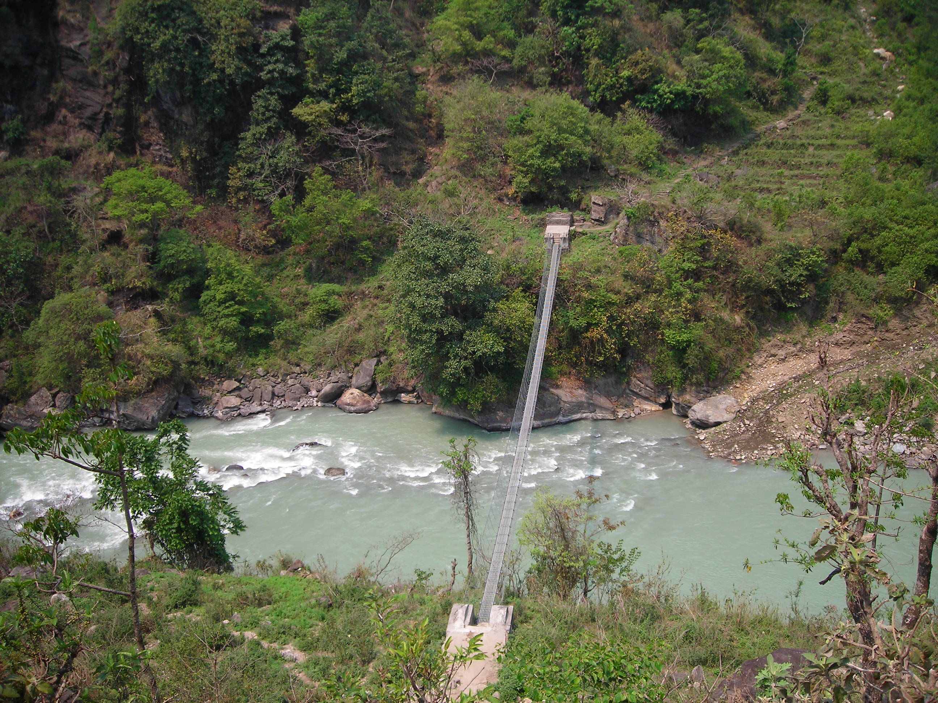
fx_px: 1030
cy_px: 352
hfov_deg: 49.0
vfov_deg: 37.7
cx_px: 469
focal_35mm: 38
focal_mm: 6.3
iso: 50
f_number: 3.2
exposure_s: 1/346
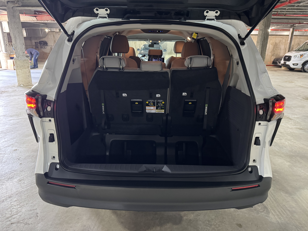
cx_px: 154
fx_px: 214
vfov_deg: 56.8
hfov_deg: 71.6
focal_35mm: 24
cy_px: 116
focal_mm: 6.76
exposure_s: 1/30
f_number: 1.78
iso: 800
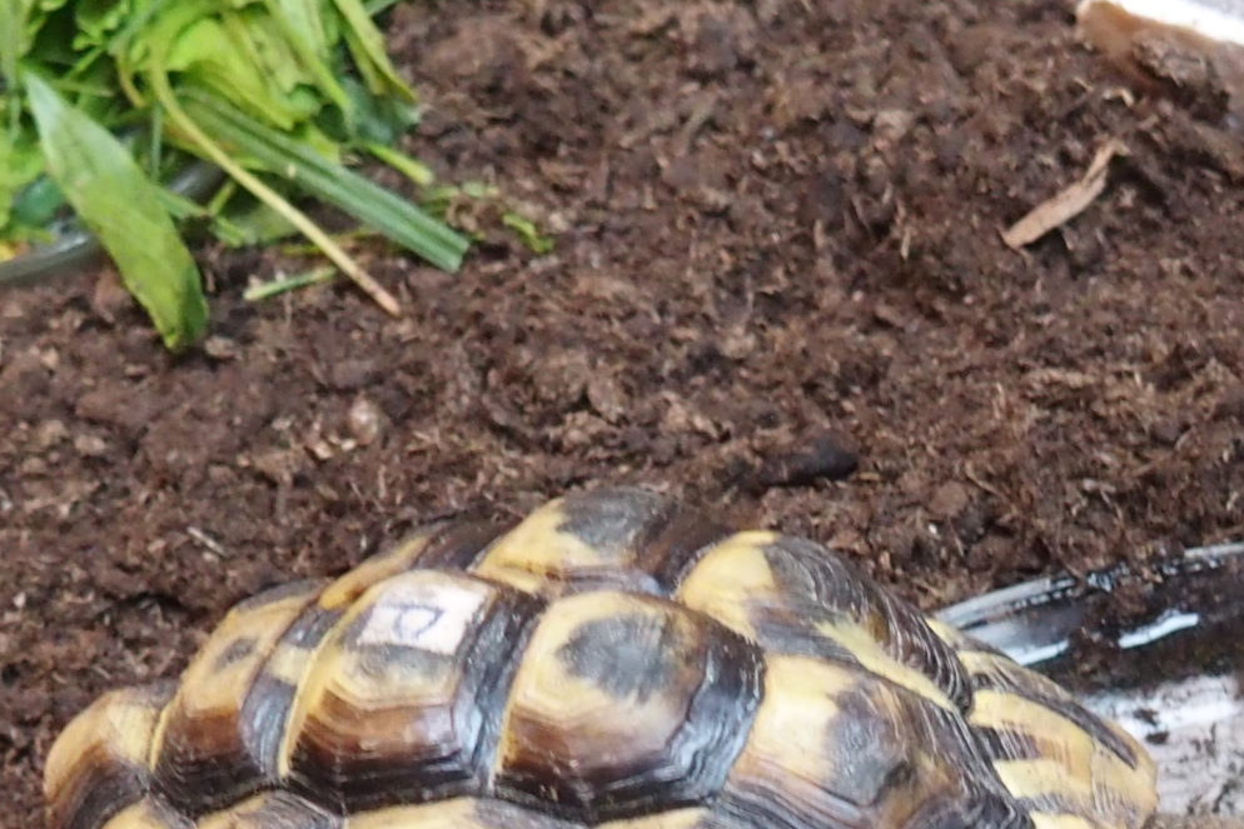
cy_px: 979
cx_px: 1171
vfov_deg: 17.4
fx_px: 2592
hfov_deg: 25.9
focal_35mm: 75
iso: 800
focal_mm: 6
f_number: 2.8
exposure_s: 1/20
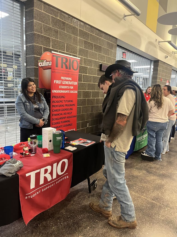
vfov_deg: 67.3
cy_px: 118
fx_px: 177
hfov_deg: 53.1
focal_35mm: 26
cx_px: 88
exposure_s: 1/40
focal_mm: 5.1
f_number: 1.6
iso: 400
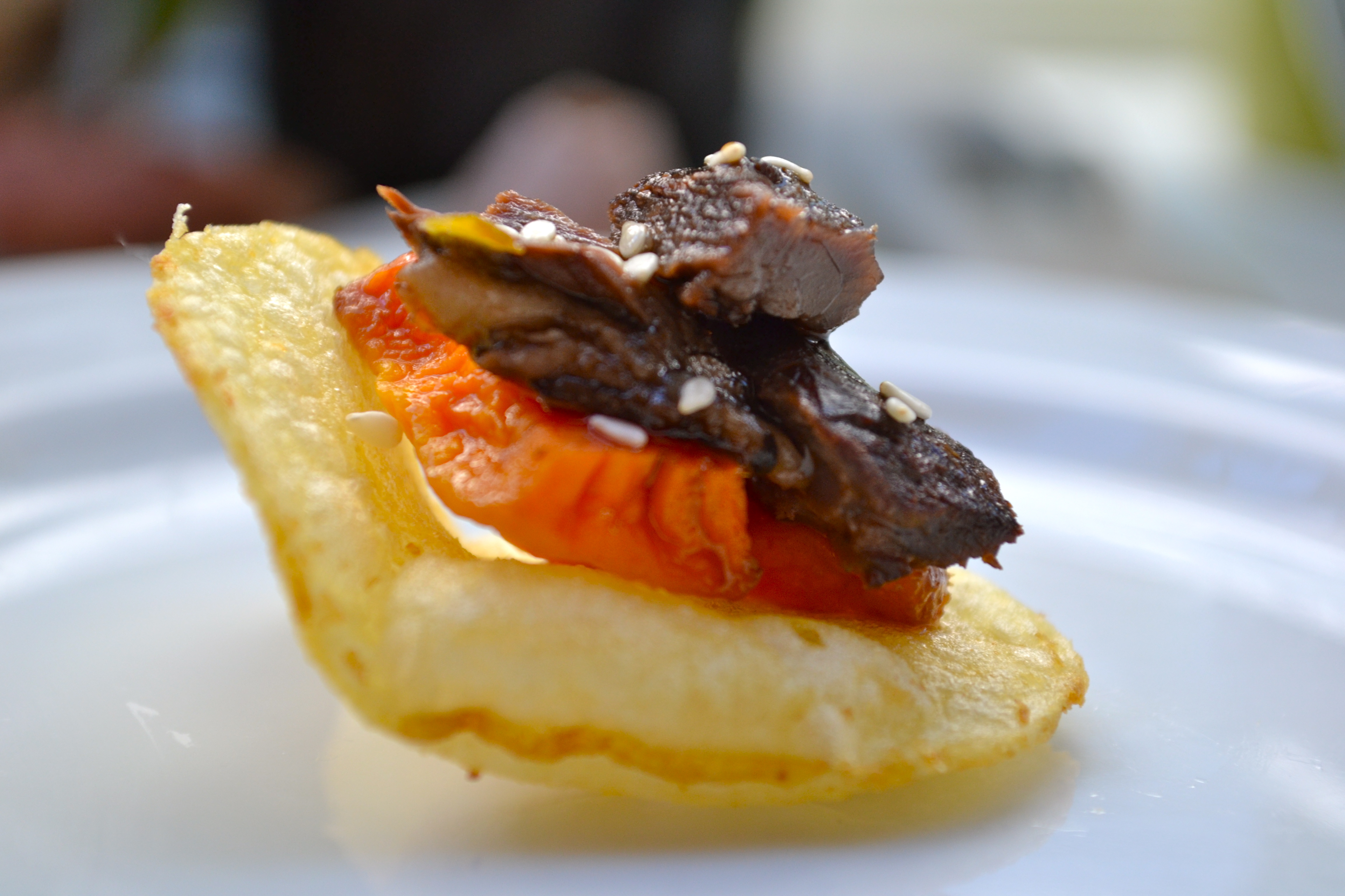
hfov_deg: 24.6
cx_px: 672
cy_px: 448
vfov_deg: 16.6
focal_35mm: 82
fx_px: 3082
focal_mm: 55
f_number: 5.6
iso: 400
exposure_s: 1/100
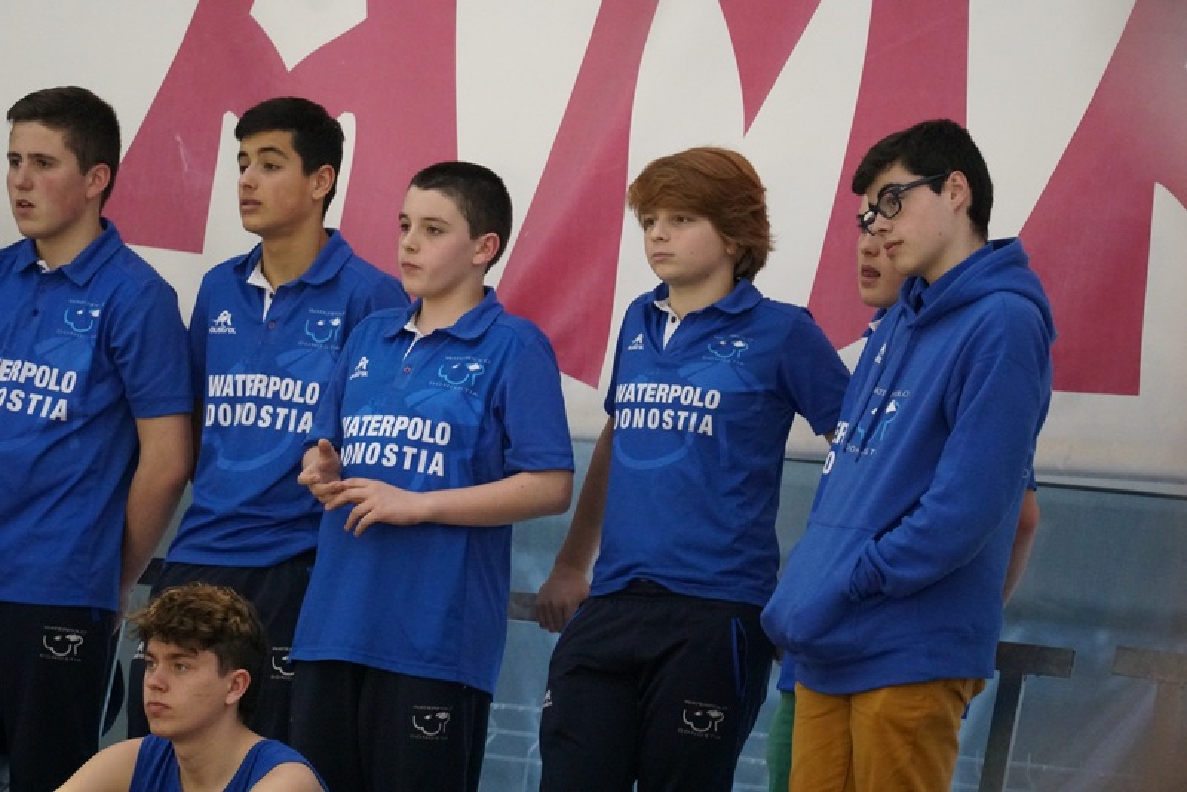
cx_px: 594
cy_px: 396
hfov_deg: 4.6
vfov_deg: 3.1
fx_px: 14842
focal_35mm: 450
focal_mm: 300
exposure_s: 1/320
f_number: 5.6
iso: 6400
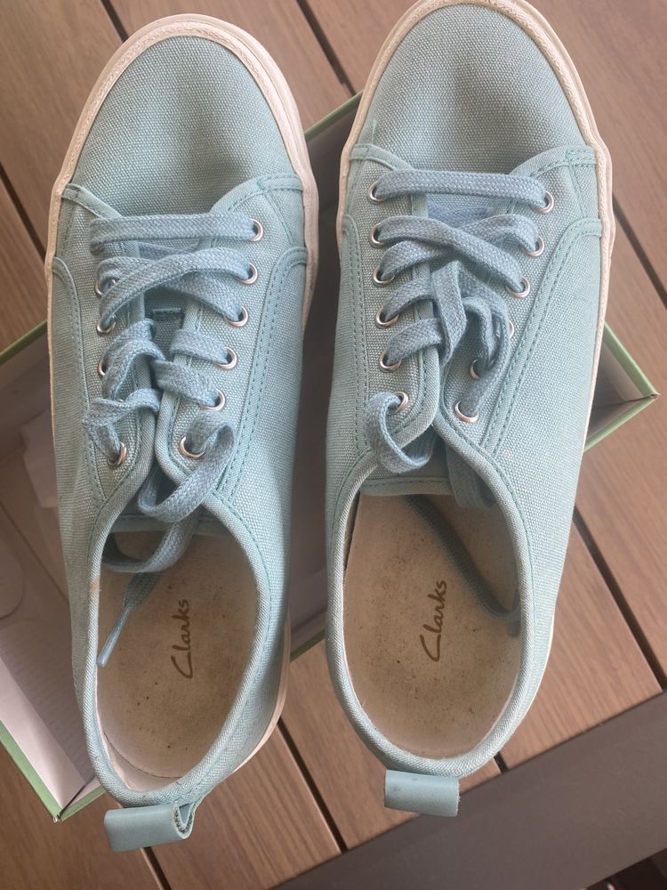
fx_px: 668
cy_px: 445
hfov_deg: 53.1
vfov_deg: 67.3
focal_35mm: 26
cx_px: 334
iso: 32
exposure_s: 1/122
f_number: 1.8
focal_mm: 4.25
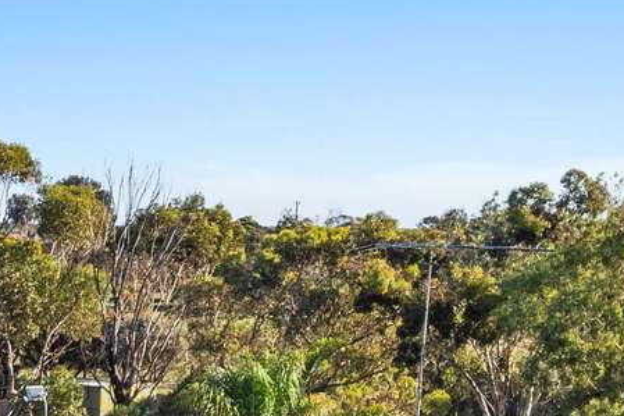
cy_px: 805
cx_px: -51
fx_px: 1629
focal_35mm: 94
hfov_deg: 20.7
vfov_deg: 12.9
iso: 100
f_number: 2.8
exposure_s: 1/800
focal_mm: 8.4
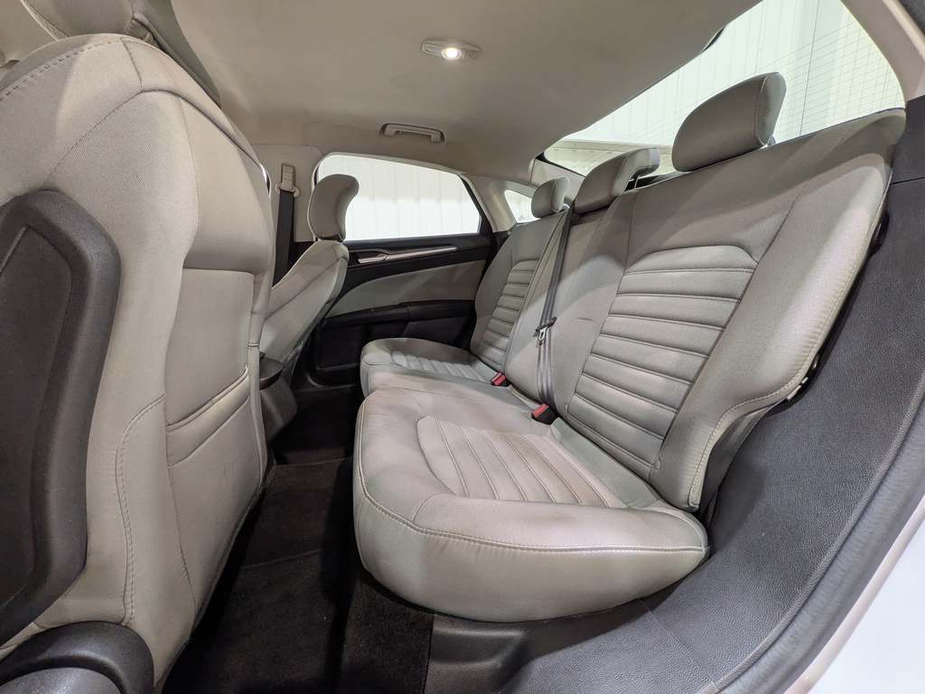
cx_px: 462
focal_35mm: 14
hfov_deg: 102.1
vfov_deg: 85.7
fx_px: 374
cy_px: 347
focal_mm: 1.83
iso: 102
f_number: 2.2
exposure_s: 1/33.3
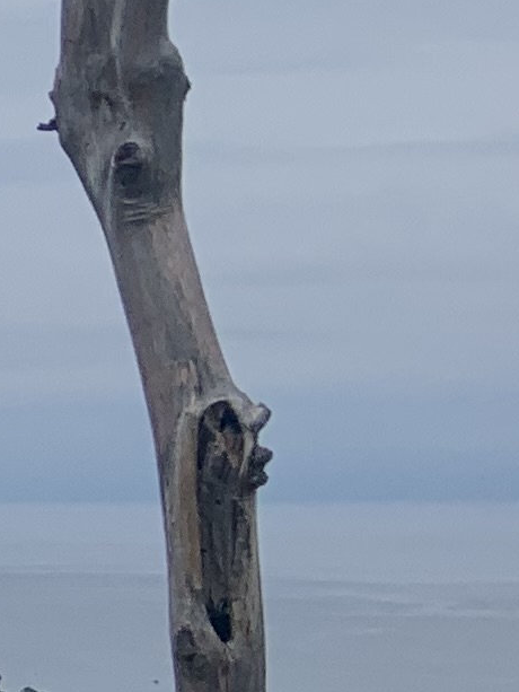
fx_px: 3417
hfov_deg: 7.4
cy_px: 125
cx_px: -1149
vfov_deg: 11.5
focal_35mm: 171
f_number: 1.8
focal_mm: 4.25
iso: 25
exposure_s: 1/754
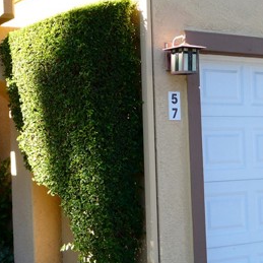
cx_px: 82
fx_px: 619
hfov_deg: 23.9
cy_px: 140
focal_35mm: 72
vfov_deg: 24.0
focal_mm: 5.8
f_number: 3.6
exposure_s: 1/160
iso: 80
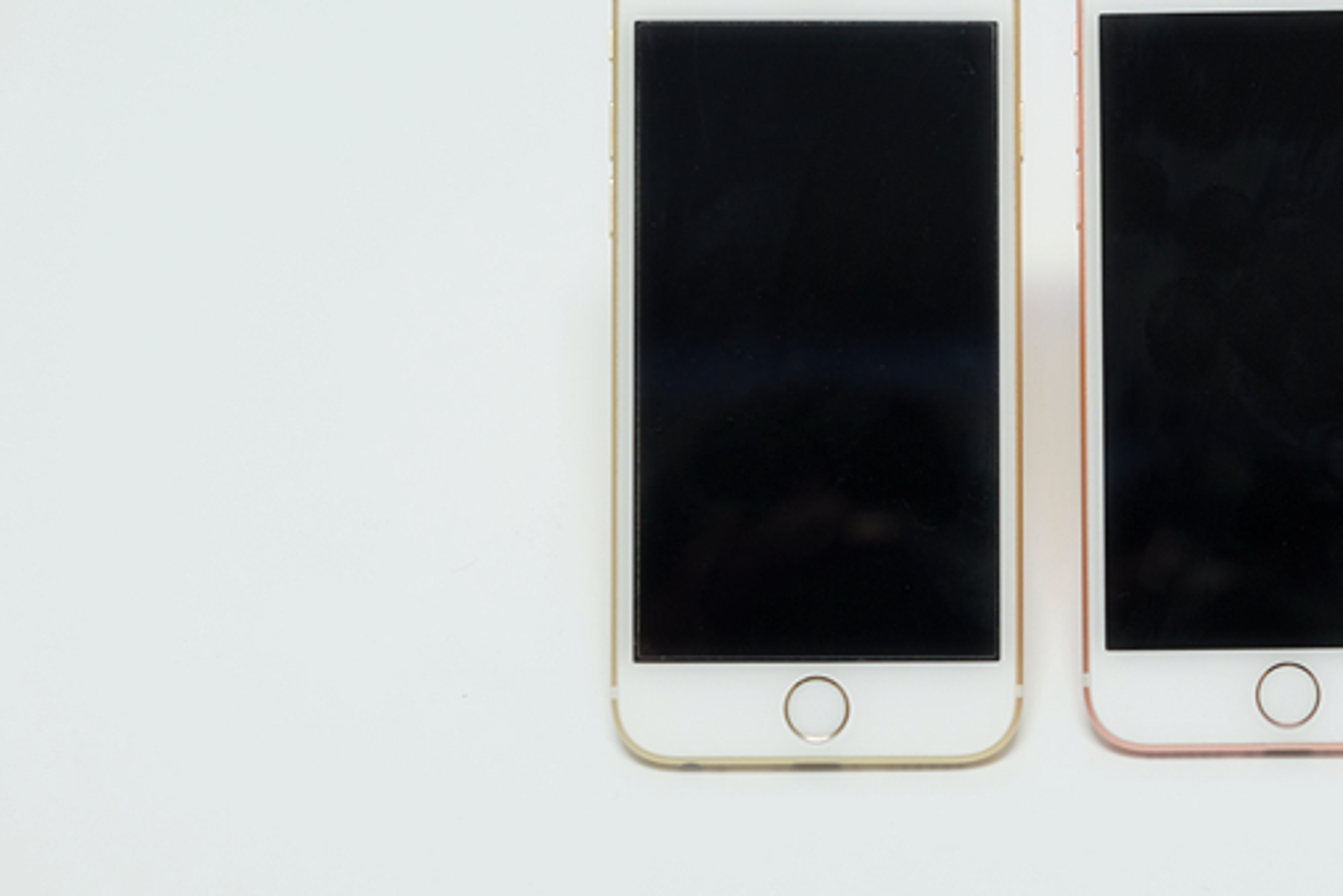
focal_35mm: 96
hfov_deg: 21.1
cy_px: 406
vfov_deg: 14.3
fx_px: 3582
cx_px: 1013
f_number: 4
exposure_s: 1/17
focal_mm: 40.7
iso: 400
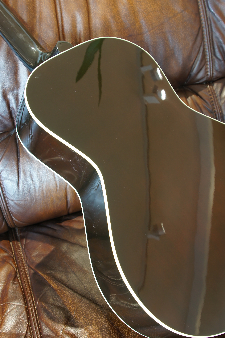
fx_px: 395
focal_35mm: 42
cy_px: 169
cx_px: 112
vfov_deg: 46.4
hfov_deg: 31.8
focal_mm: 28
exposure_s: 1/2
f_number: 7.1
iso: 100
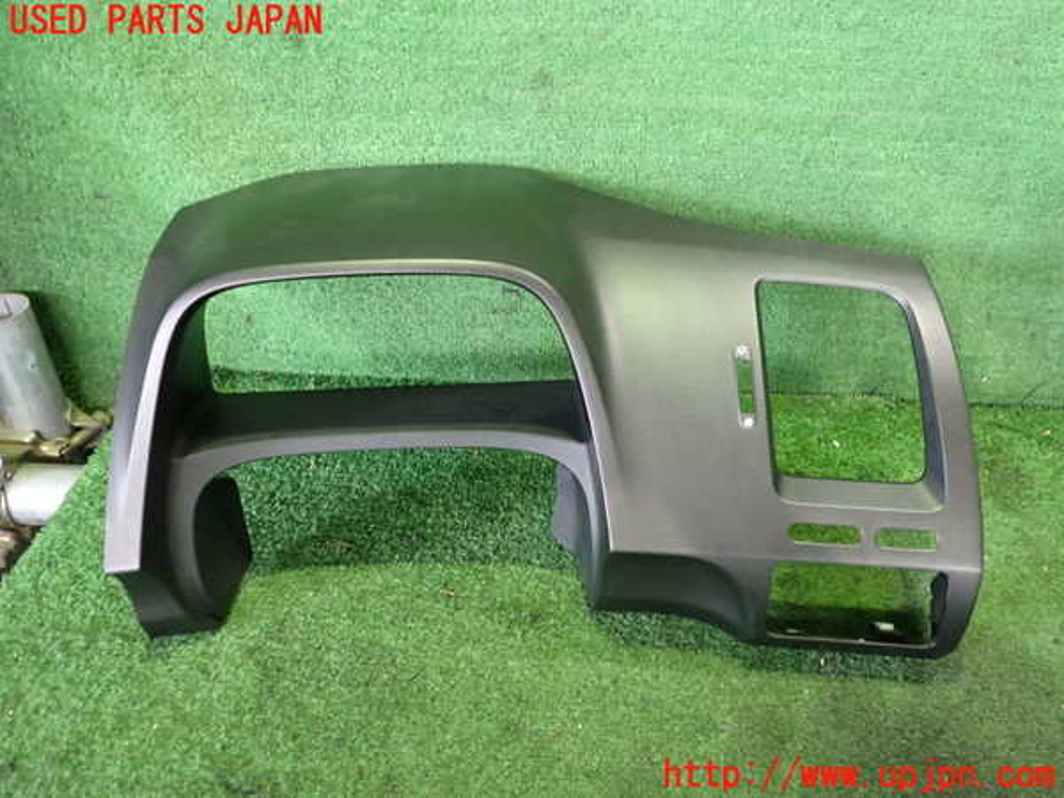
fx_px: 922
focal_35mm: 30
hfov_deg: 60.0
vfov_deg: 46.8
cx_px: 532
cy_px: 399
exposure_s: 1/30
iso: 640
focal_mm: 5.4
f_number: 2.3
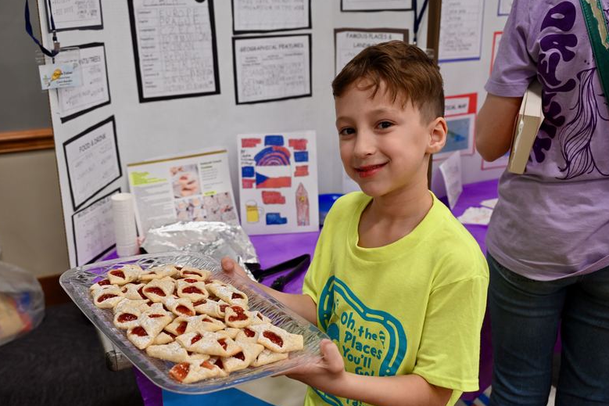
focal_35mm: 38
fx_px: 643
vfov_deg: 35.0
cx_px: 304
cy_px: 205
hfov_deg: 50.7
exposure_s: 1/60
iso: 1250
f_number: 5
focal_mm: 37
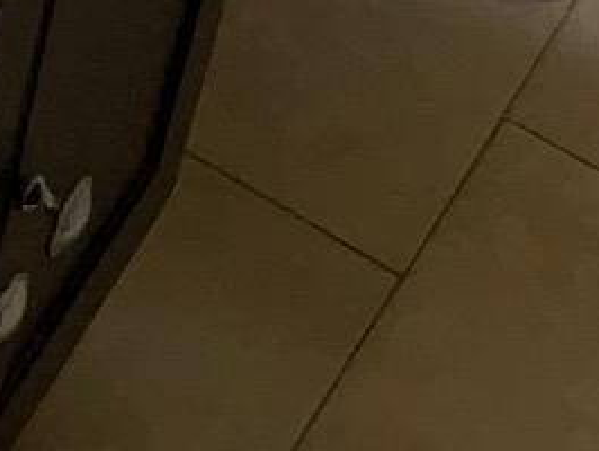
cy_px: -776
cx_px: -376
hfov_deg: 8.6
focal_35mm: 223
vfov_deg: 6.3
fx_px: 3862
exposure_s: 1/120
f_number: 1.8
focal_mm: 3
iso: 32
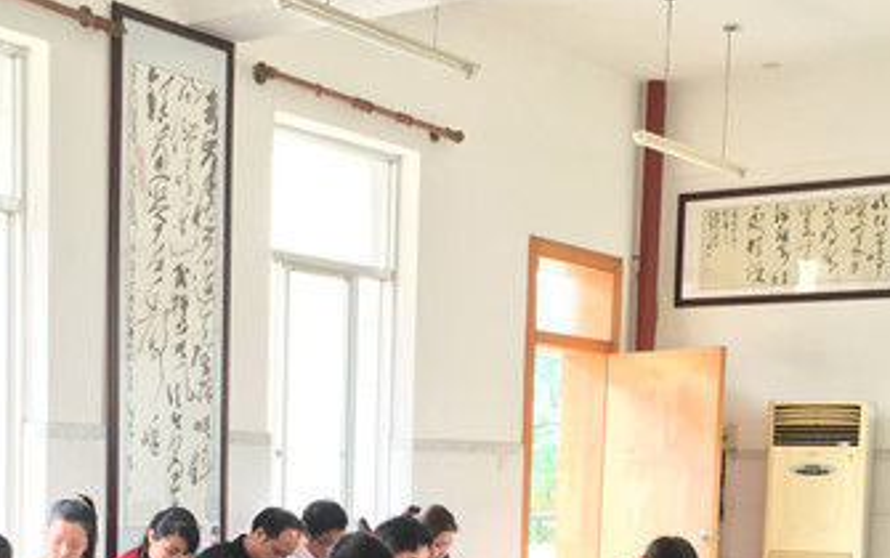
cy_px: 608
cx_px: 295
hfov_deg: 30.8
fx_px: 1602
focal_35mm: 66
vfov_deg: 19.0
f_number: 2.2
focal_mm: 4.15
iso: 64
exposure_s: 1/33
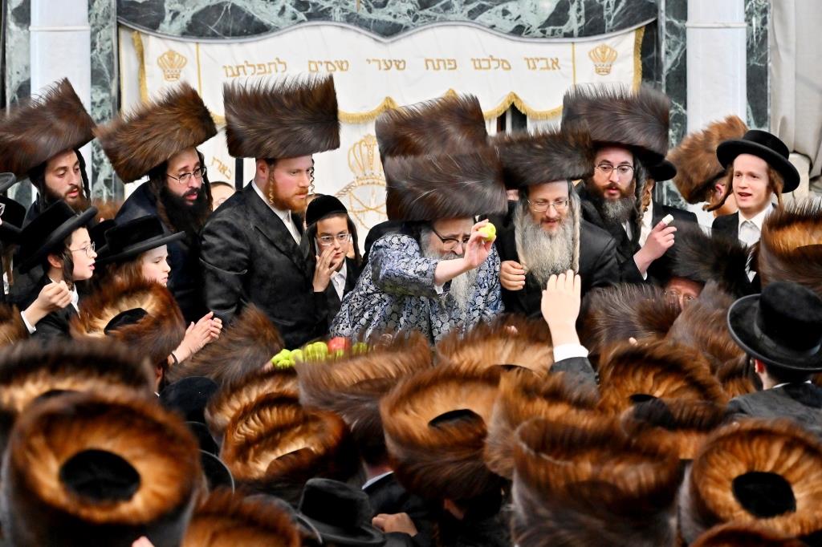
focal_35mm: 180
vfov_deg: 7.6
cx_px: 411
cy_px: 274
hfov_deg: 11.4
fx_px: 4108
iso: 1250
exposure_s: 1/320
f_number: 4
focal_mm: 120
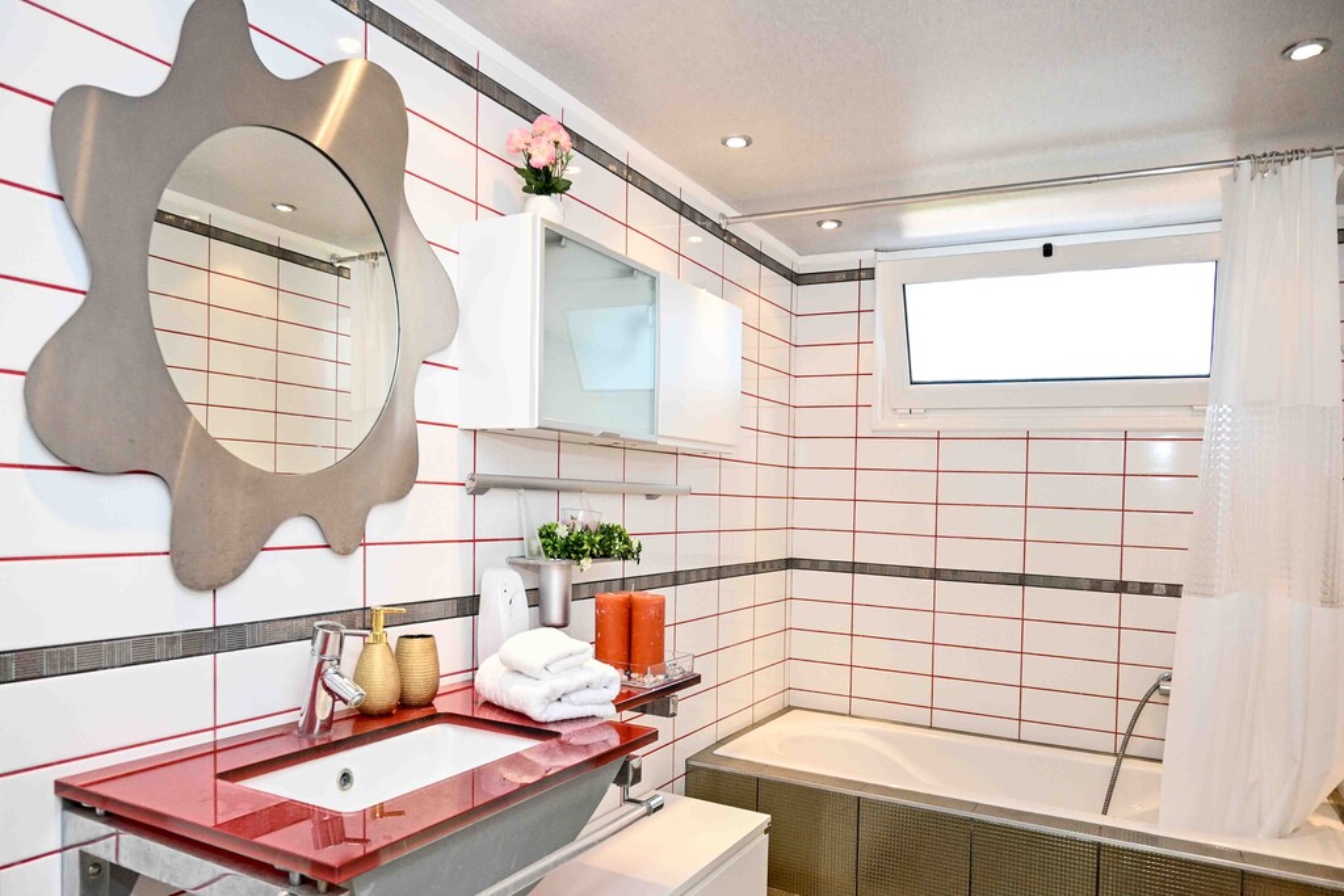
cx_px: 672
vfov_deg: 53.1
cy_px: 448
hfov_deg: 73.7
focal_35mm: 24
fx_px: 896
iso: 1250
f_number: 4.5
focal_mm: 16
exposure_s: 1/200
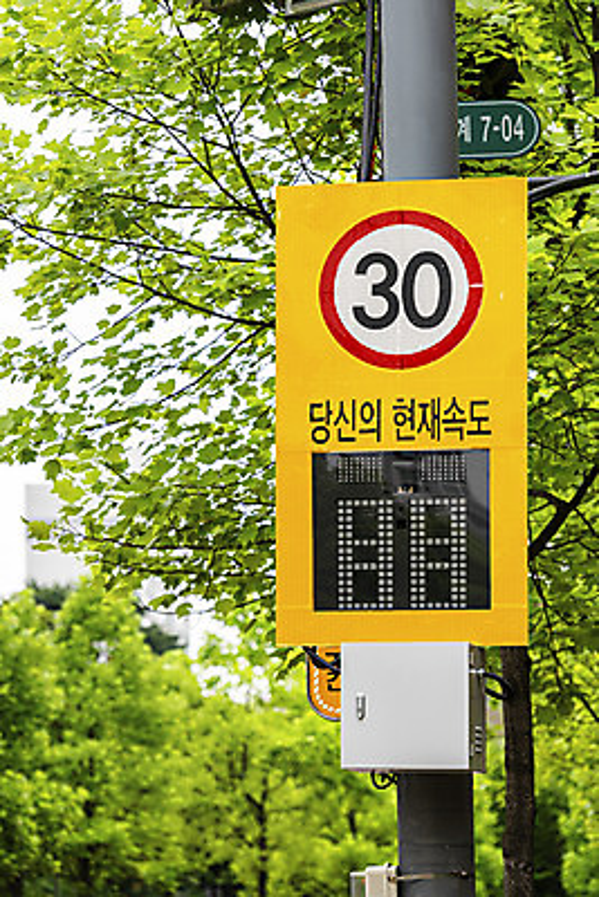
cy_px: 448
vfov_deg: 16.8
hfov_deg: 11.2
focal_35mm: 122
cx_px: 300
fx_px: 3042
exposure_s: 1/160
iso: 200
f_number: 3.5
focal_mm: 122
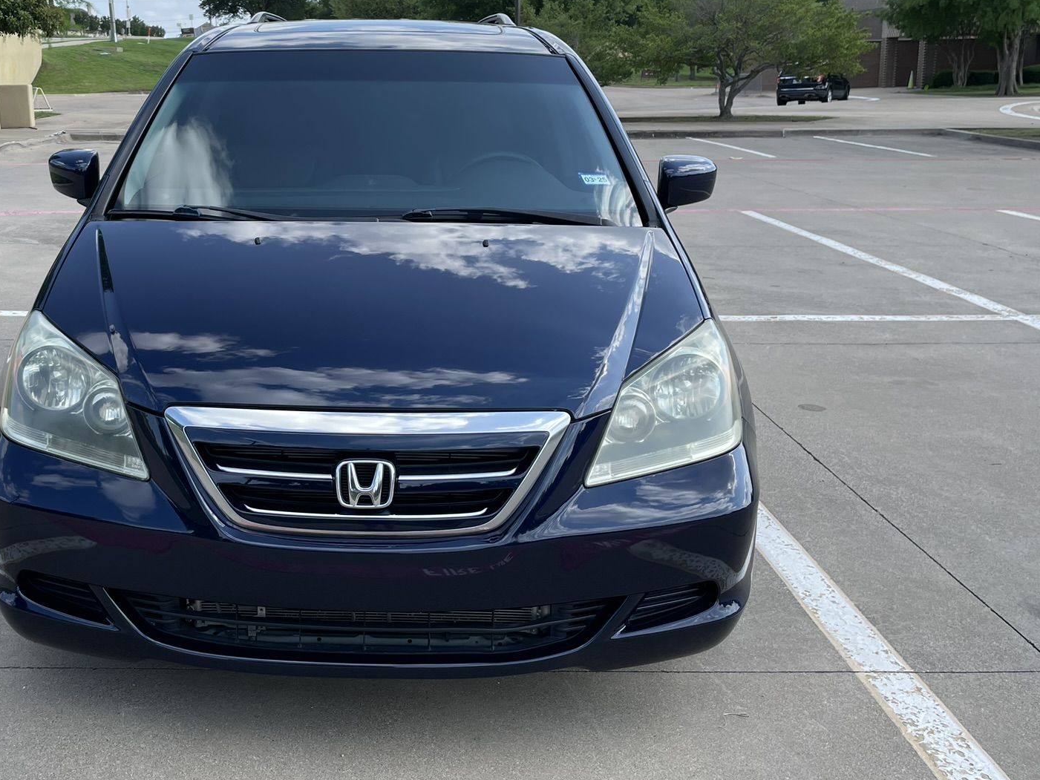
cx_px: 364
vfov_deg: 37.6
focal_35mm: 38
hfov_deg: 48.3
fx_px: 1142
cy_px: 323
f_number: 1.6
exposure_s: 1/1416
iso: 32
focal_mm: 4.2
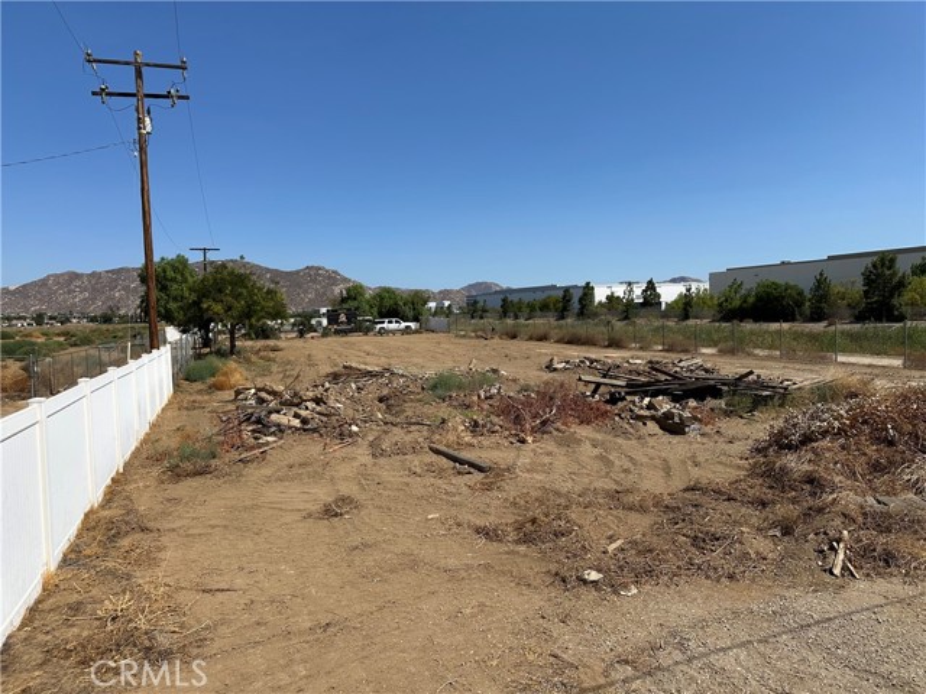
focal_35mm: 24
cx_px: 463
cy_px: 347
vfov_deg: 56.8
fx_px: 642
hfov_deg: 71.6
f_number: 1.78
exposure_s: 1/7042
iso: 80
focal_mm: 6.86
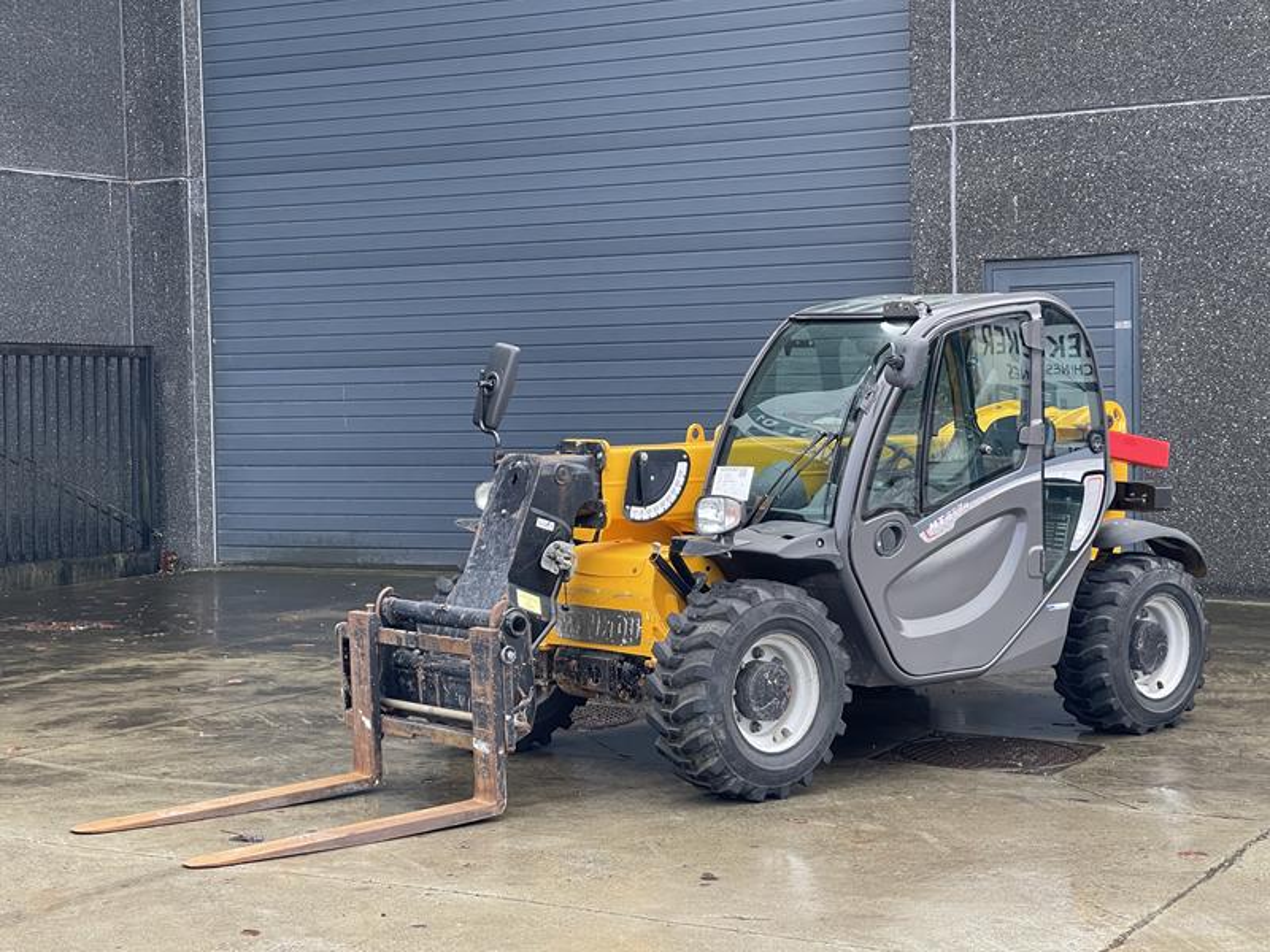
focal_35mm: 64
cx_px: 635
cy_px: 476
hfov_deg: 30.3
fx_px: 2348
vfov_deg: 22.9
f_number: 2.2
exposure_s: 1/64
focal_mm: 7.5
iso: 200
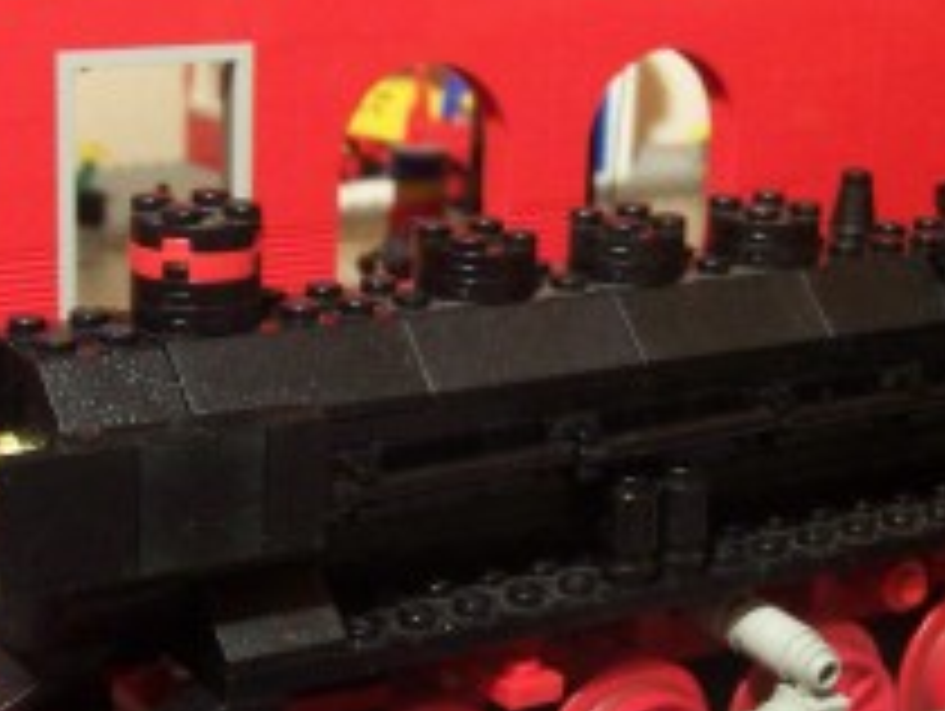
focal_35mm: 99
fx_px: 2706
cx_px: 477
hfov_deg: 19.8
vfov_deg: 14.9
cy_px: 522
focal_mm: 8
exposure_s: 1/8
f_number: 3.4
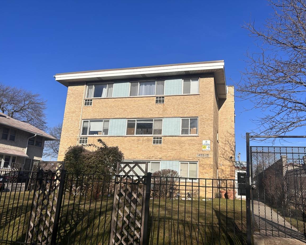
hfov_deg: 62.1
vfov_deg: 51.5
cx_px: 167
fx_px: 254
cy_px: 126
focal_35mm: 28
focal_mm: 5.7
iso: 50
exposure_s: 1/6993
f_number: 1.5
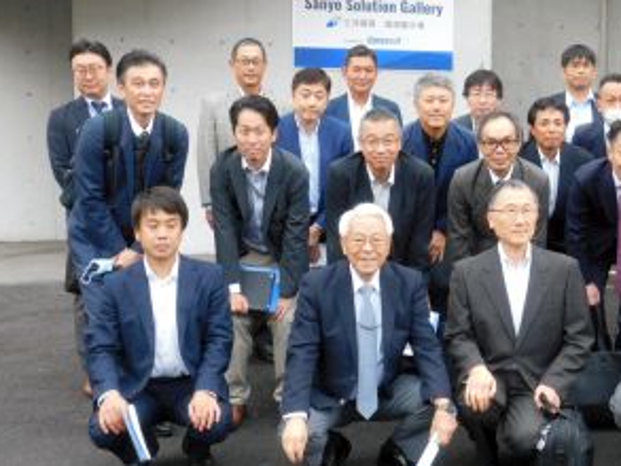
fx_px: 1059
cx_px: 496
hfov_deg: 31.8
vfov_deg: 24.8
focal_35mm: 59
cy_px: 229
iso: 140
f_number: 3.5
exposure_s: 1/30
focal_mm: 6.3
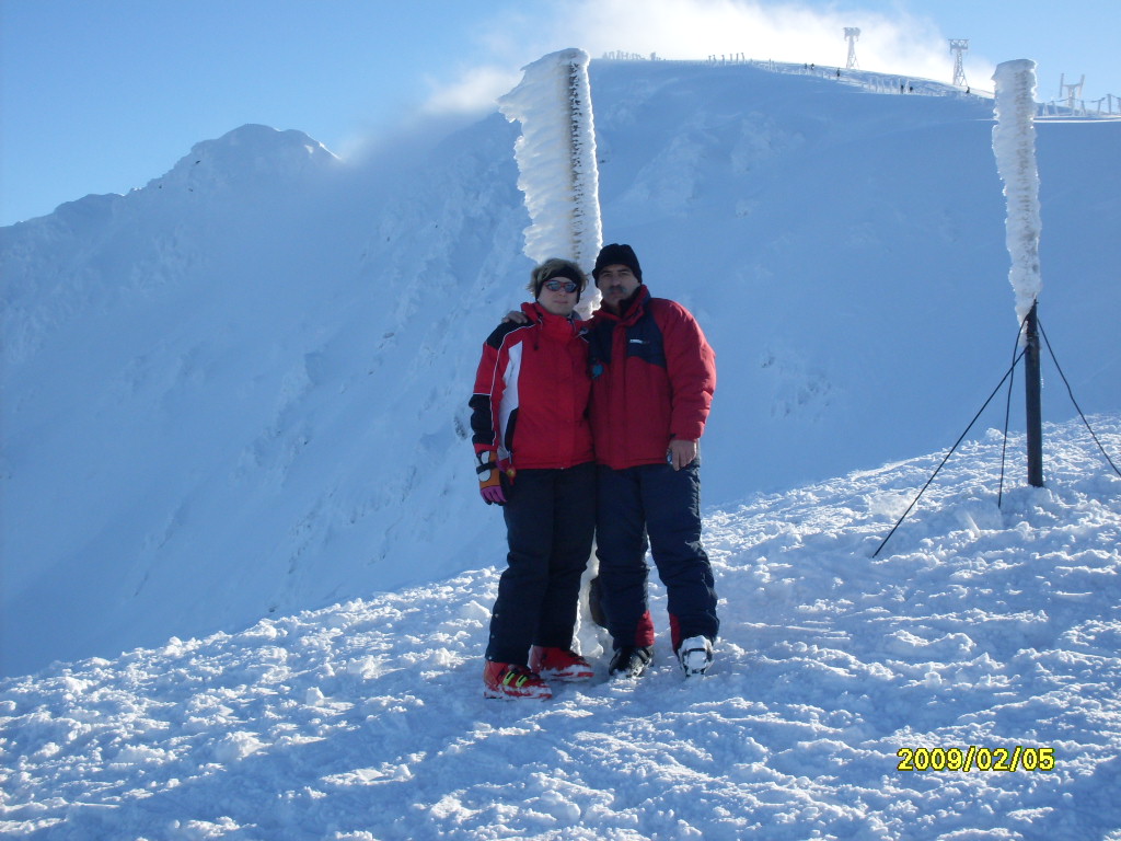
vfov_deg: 29.7
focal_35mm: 49
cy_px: 420
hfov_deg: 38.9
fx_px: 1587
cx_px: 560
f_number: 9.1
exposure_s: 1/180
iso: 80
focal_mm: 8.1
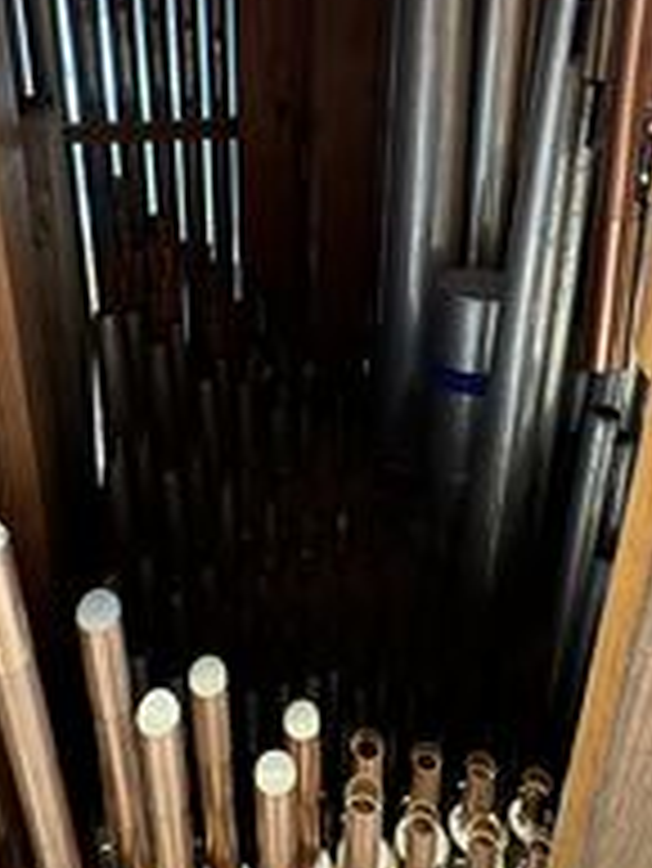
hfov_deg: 48.2
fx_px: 727
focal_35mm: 29
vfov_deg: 59.3
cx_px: 292
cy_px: 252
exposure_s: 1/8
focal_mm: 2.22
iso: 1250
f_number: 2.2
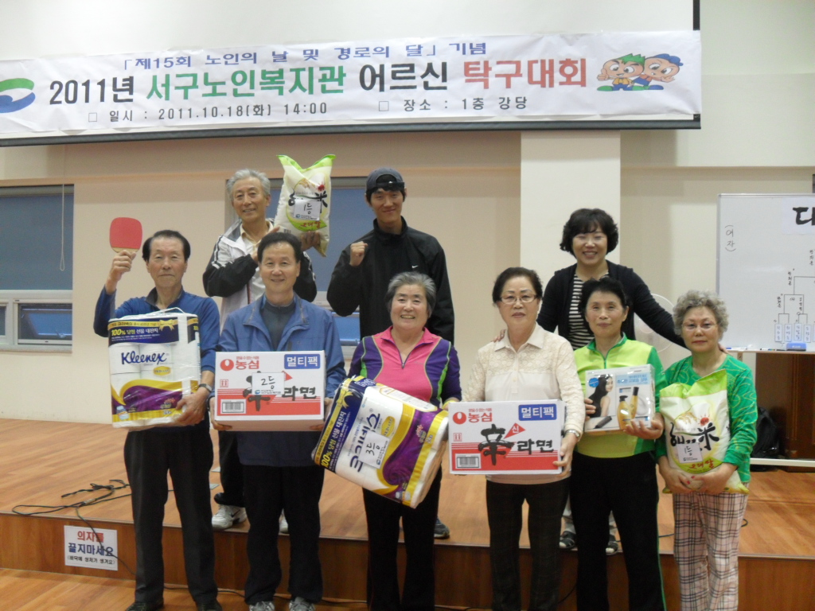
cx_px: 408
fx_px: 824
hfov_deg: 52.6
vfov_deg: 40.7
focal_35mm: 35
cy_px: 306
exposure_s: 1/30
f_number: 2.8
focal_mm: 6.2
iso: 200
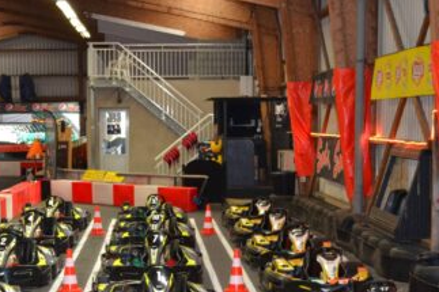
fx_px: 1133
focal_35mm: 93
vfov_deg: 14.5
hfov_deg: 21.9
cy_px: 272
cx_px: 168
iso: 1100
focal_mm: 32
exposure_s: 1/60
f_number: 4.8
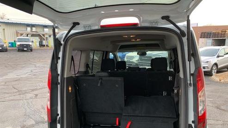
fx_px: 175
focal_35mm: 29
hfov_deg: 66.0
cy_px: 80
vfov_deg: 39.9
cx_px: 116
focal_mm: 4.25
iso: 50
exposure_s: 1/121
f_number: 1.8
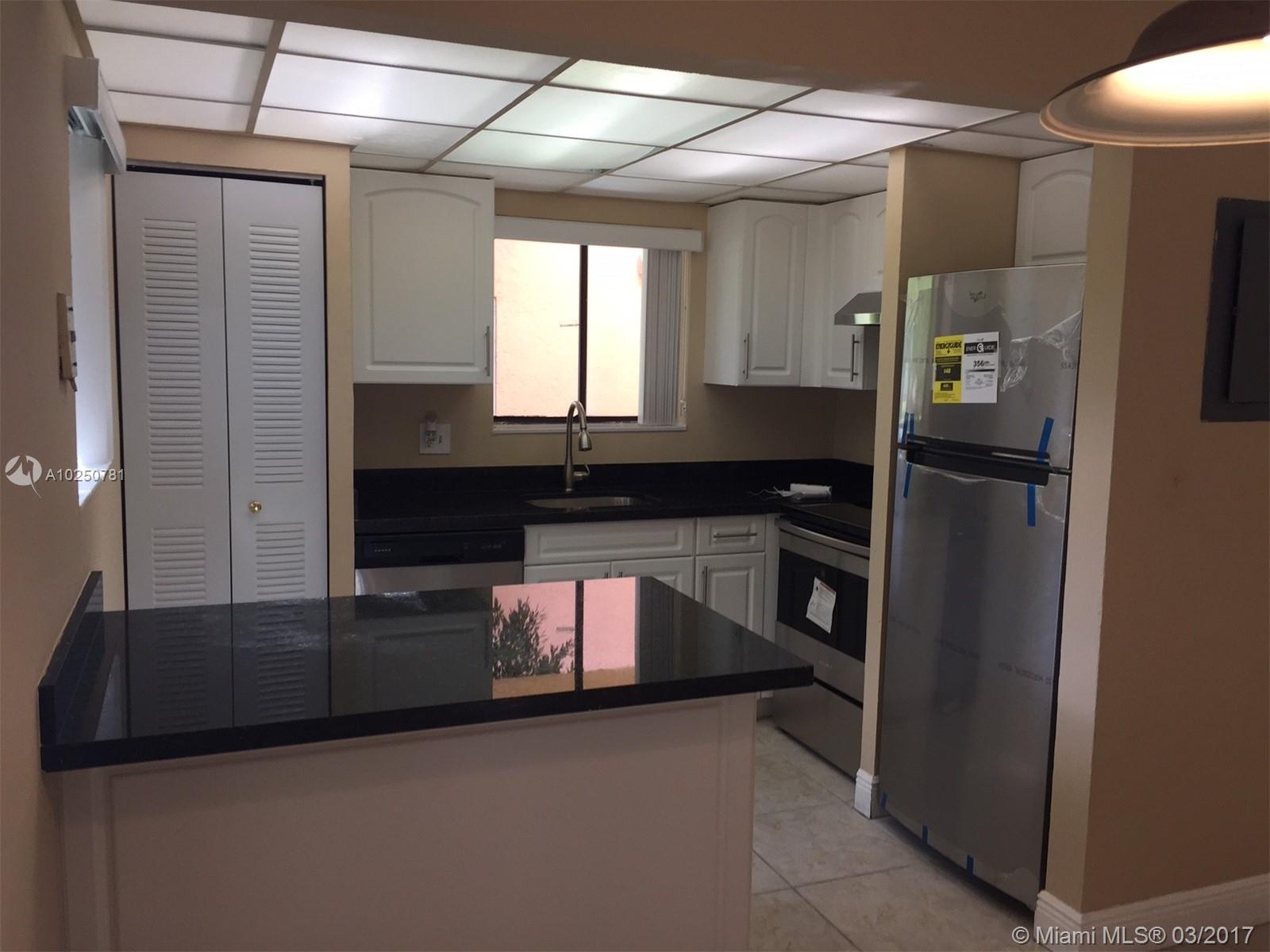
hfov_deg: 61.7
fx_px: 1064
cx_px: 635
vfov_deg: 48.2
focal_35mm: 29
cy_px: 476
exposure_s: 1/50
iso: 40
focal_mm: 4.15
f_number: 2.2
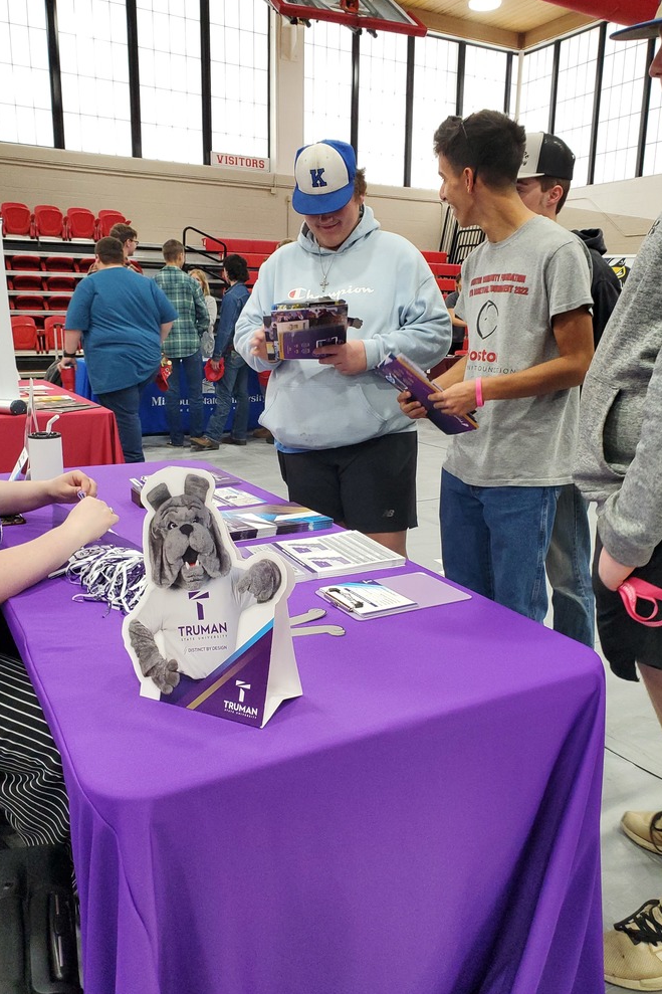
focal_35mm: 28
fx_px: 773
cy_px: 482
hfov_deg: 46.4
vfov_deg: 65.5
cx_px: 335
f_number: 2.4
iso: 250
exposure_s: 1/60
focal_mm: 4.3
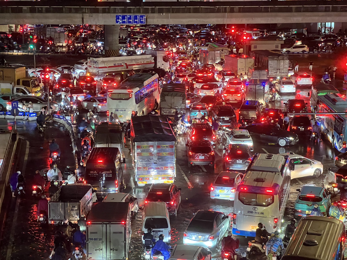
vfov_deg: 19.1
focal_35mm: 77
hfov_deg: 25.3
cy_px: 130
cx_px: 174
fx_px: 772
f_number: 2.8
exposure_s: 1/25
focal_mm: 9
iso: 1250
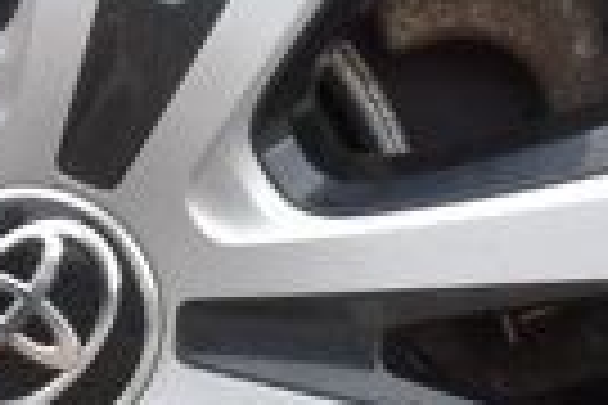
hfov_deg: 5.6
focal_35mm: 365
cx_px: 149
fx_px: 6164
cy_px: 220
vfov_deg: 3.8
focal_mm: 32
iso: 400
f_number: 5
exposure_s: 1/100
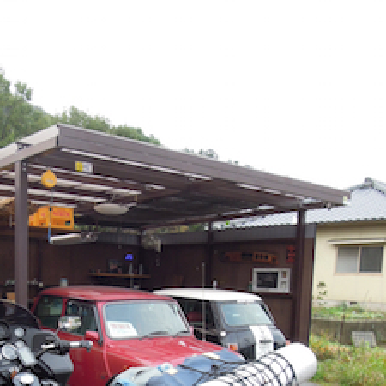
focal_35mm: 44
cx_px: 125
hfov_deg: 37.9
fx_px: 555
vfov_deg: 36.1
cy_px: 344
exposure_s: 1/50
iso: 160
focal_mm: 4.3
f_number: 4.5
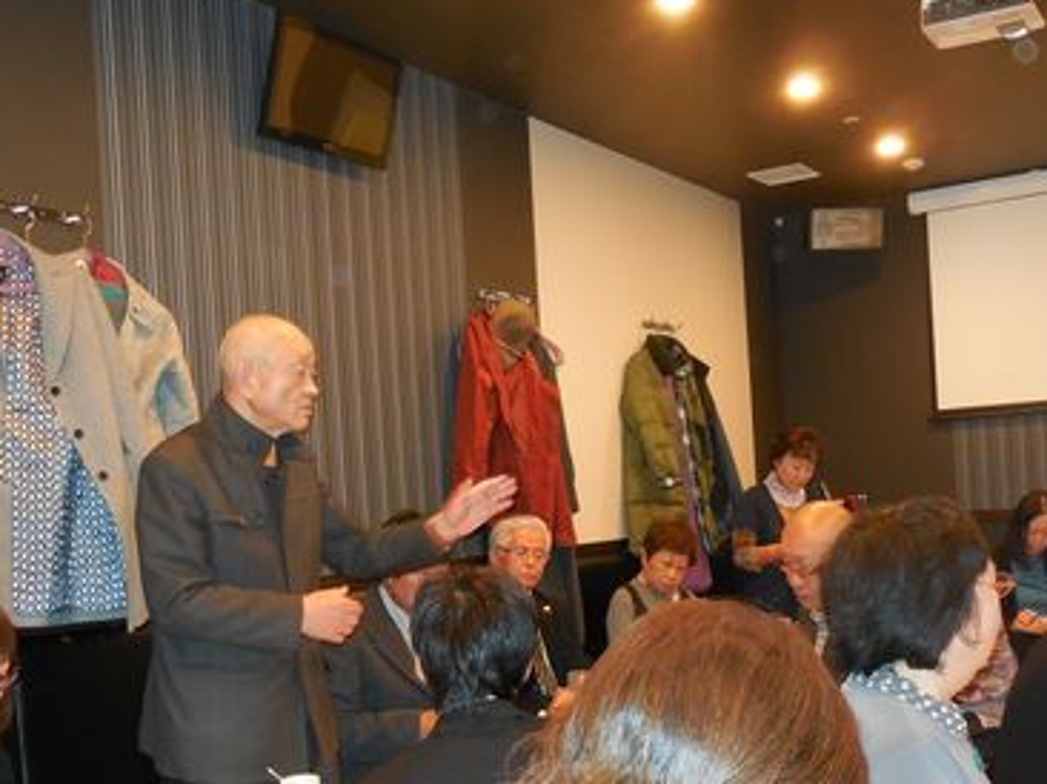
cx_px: 595
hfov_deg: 45.7
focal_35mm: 41
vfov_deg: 34.8
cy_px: 512
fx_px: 1239
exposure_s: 1/25
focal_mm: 4.5
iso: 500
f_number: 3.1
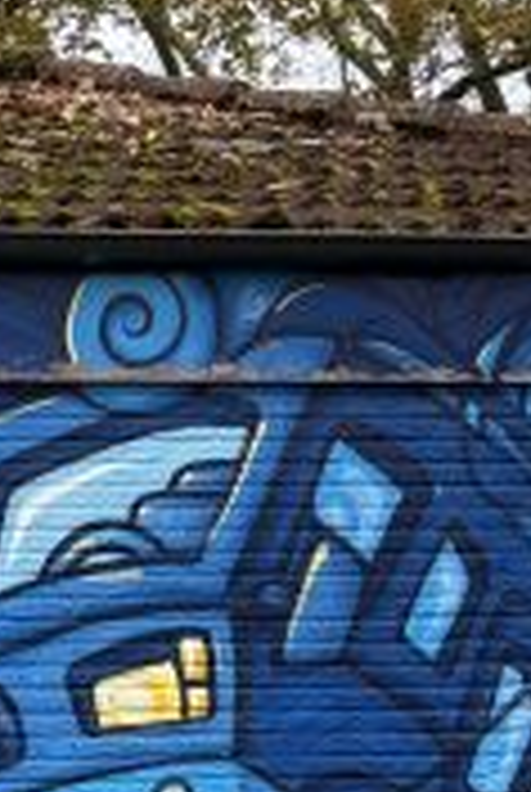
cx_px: -504
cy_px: 711
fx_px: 3460
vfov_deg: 13.0
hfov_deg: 8.4
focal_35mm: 157
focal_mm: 5.96
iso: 32
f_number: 1.6
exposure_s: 1/121
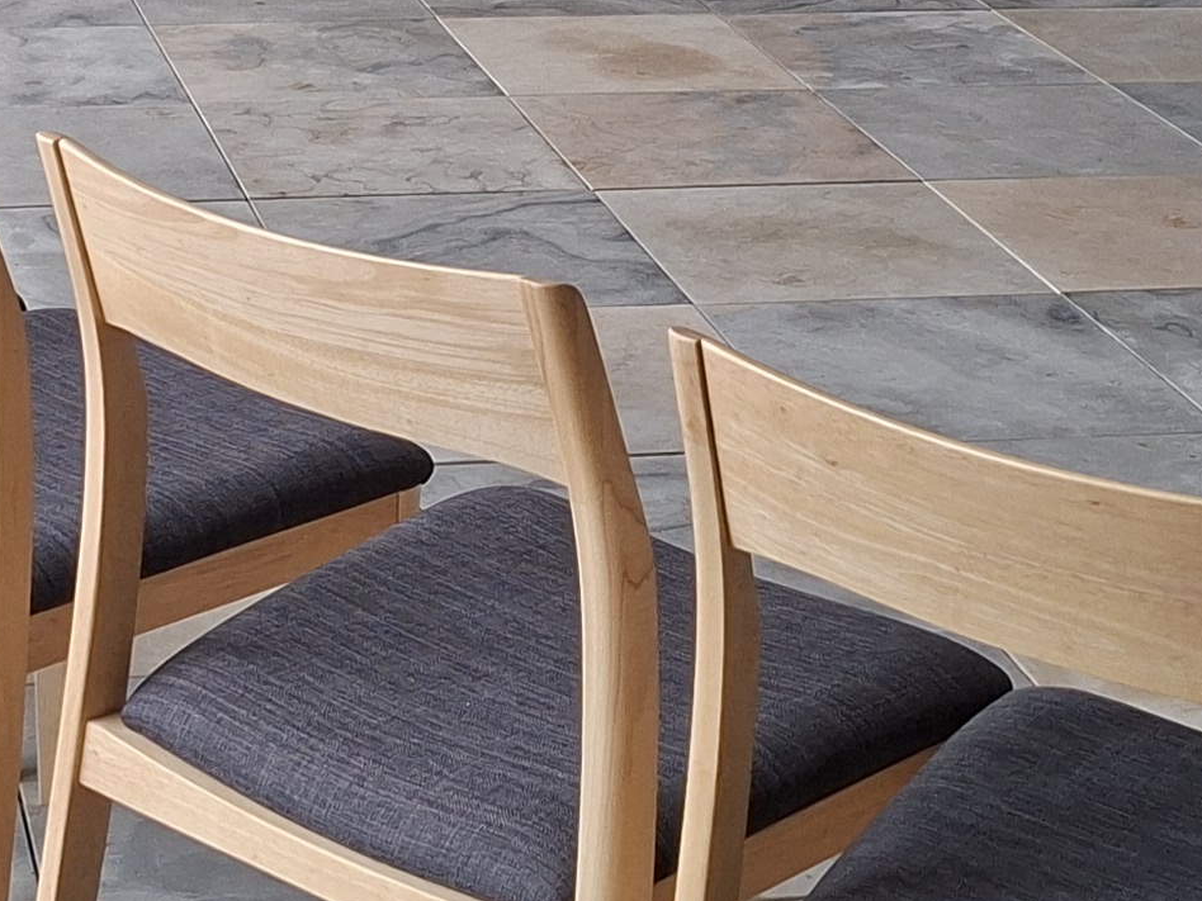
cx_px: 389
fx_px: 3368
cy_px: -314
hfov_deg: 20.2
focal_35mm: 97
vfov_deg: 14.5
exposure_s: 1/100
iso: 125
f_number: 1.8
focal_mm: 5.54
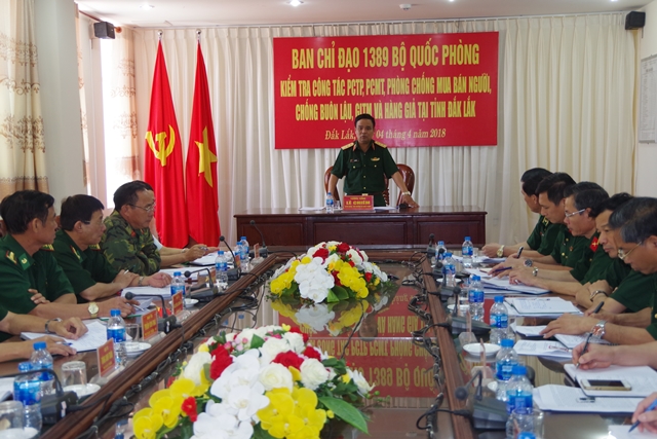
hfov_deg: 42.3
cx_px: 328
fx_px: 849
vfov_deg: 29.0
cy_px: 220
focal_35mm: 46
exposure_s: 1/80
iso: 400
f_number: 4.5
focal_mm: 31
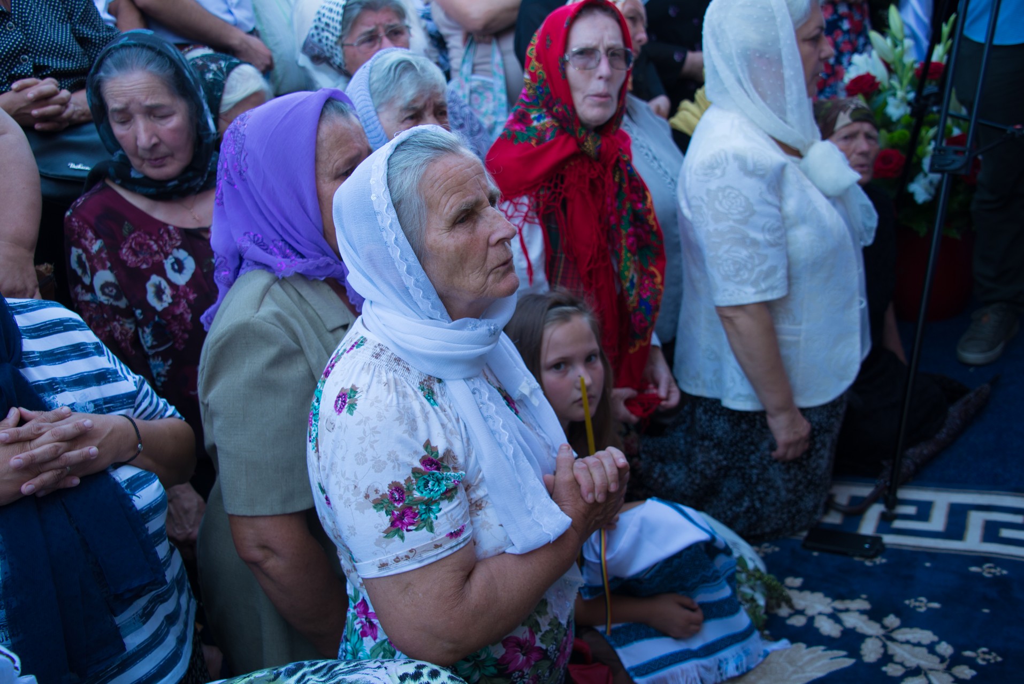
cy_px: 342
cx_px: 512
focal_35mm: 44
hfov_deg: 44.5
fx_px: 1252
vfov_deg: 30.5
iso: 200
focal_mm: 44
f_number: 5.6
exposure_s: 1/125
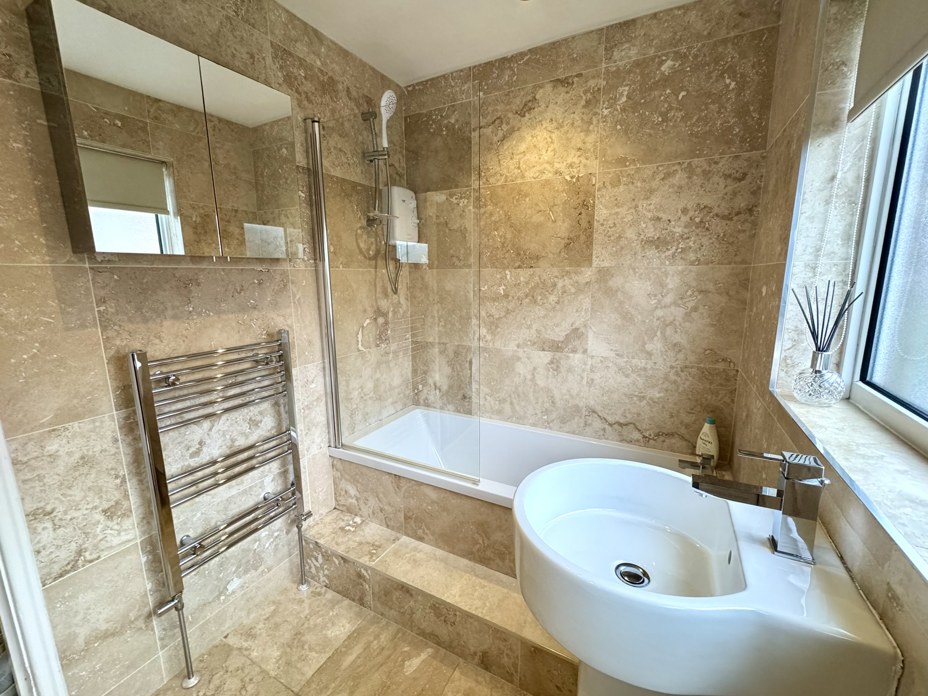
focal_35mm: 14
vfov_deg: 85.7
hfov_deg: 102.1
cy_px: 348
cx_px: 464
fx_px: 375
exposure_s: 1/100
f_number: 2.2
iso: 250
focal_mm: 2.22
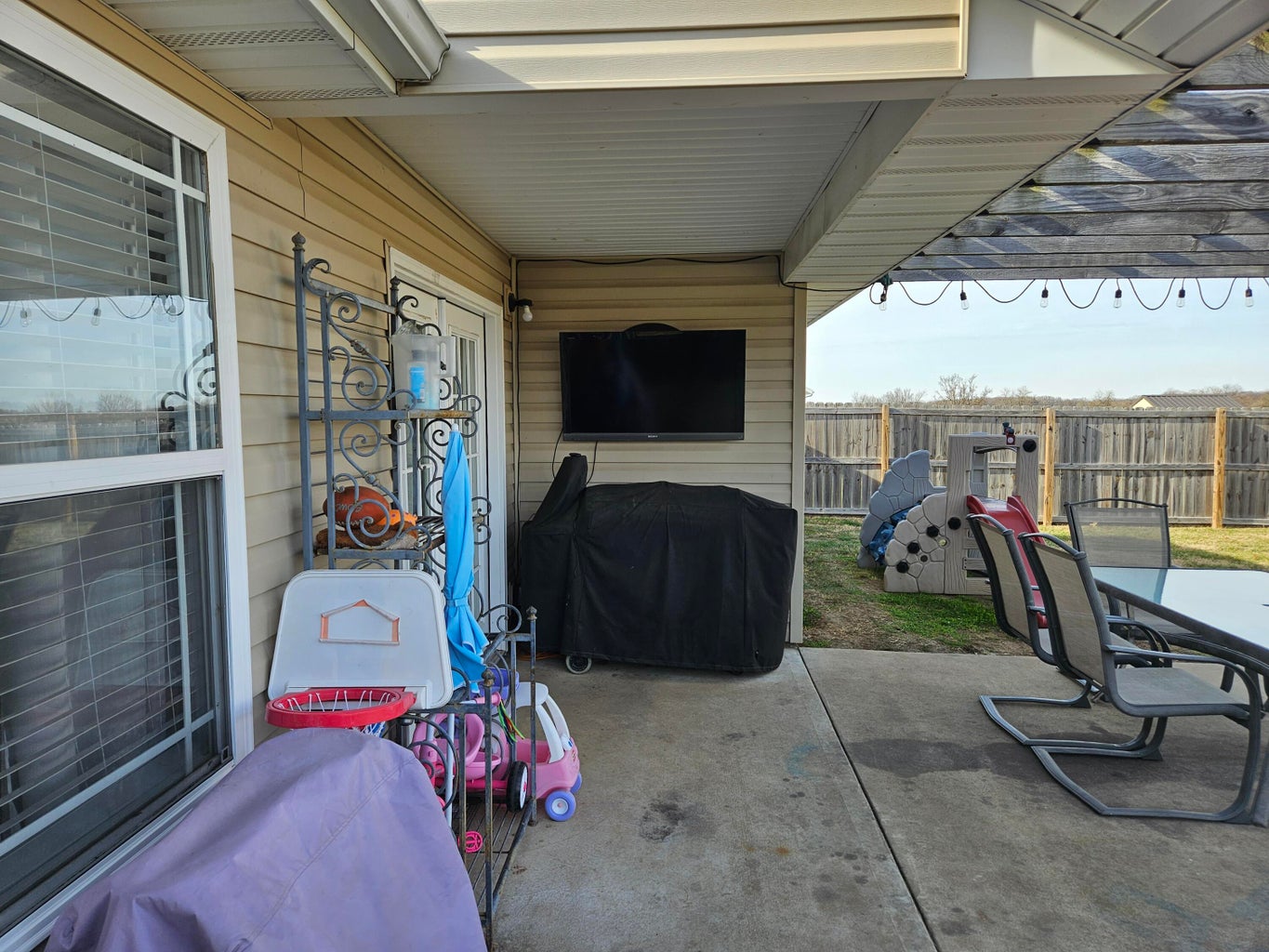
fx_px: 843
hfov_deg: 73.9
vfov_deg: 58.9
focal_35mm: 23
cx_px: 634
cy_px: 476
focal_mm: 5.4
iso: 25
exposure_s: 1/532
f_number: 1.8
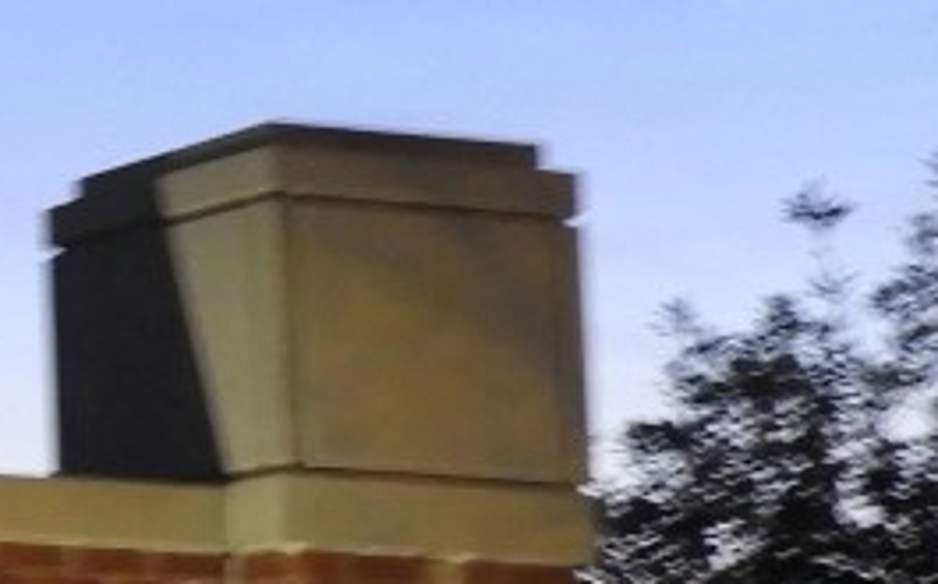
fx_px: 4418
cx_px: -1469
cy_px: 326
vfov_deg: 7.6
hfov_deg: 10.2
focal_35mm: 173
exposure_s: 1/8
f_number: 3.5
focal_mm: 5.4
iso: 400
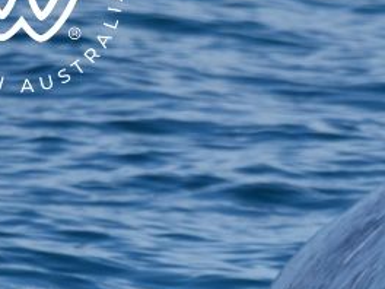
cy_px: 274
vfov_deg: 0.9
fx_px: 19408
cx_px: 503
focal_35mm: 1745
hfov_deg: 1.1
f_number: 6.3
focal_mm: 600
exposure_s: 1/8000
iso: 1000
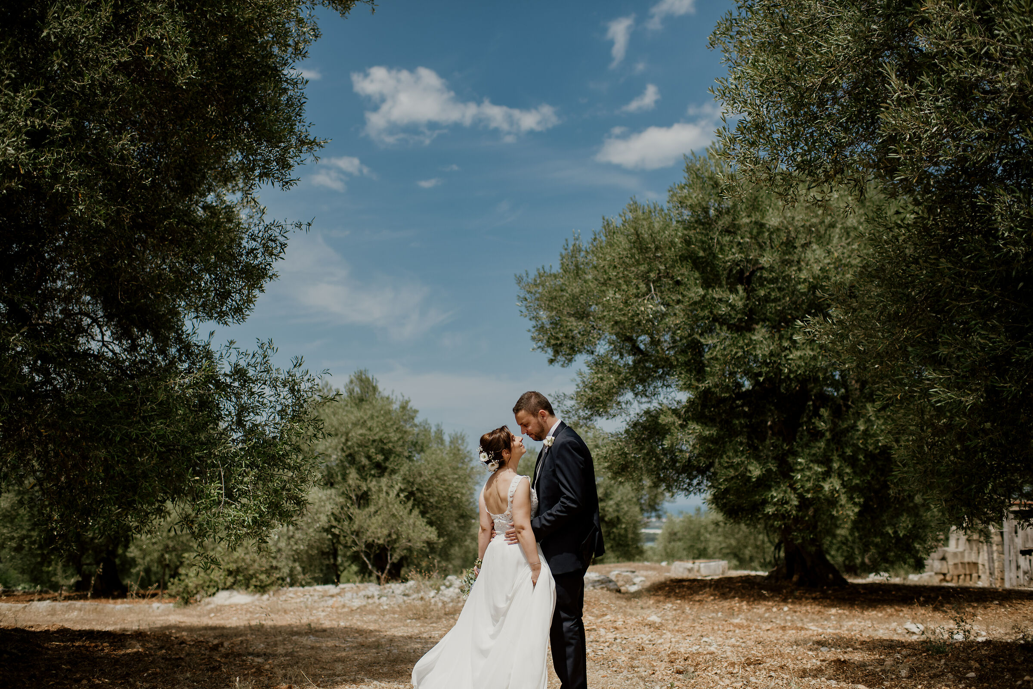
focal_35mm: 35
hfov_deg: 54.4
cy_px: 344
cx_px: 516
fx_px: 1004
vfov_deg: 37.9
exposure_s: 1/8000
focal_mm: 35
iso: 200
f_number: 2.2
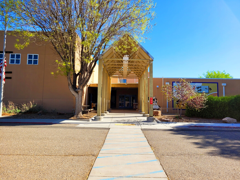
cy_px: 90
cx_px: 120
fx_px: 180
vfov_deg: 53.1
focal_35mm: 26
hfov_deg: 67.3
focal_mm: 5.4
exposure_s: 1/1714
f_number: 1.8
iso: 40
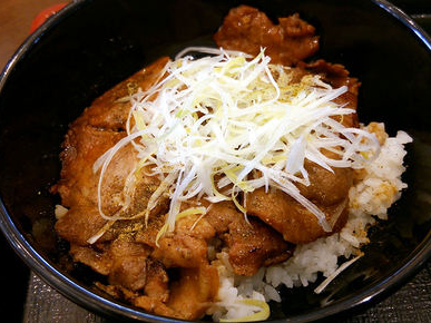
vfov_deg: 45.4
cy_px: 158
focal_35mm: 31
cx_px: 219
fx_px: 386
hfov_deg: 58.4
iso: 80
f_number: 1.94
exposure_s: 1/44
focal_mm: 4.06
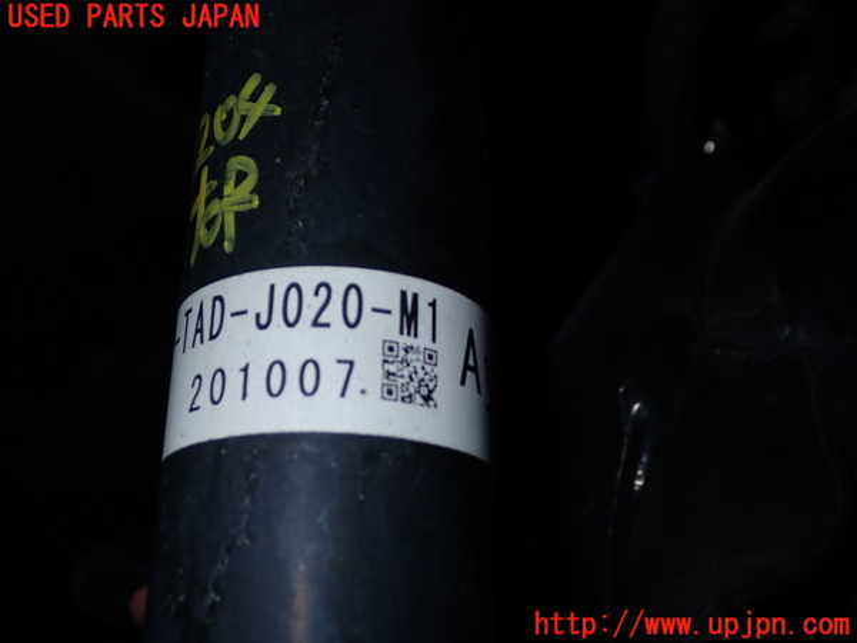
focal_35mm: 41
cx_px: 428
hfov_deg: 45.8
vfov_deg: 35.1
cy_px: 322
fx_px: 1015
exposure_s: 1/40
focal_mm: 7.31
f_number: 8
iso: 200
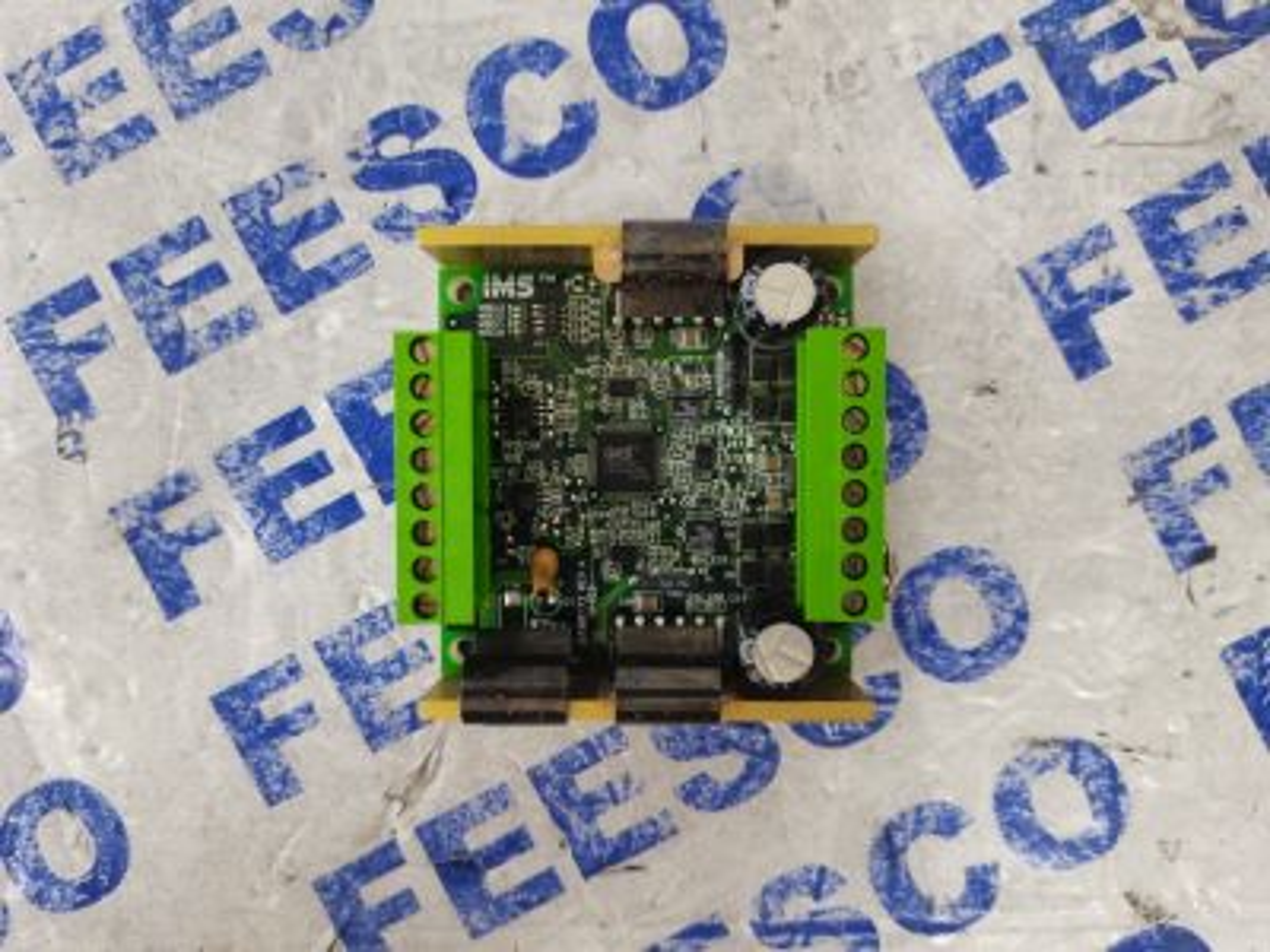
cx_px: 635
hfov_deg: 67.3
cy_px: 476
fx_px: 954
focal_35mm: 26
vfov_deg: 53.1
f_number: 1.8
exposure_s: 1/30
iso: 640
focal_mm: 5.58
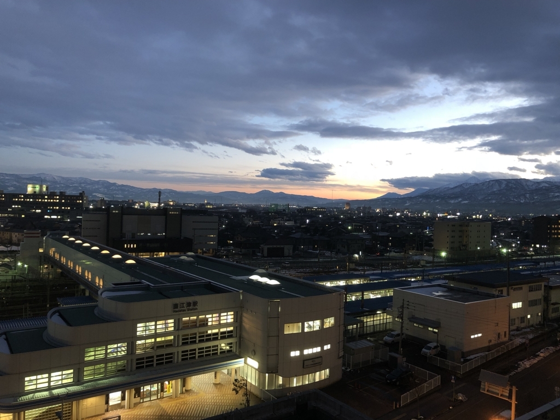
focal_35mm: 28
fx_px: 453
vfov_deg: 49.7
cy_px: 210
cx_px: 280
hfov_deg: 63.4
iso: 100
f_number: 1.8
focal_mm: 4
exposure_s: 1/7
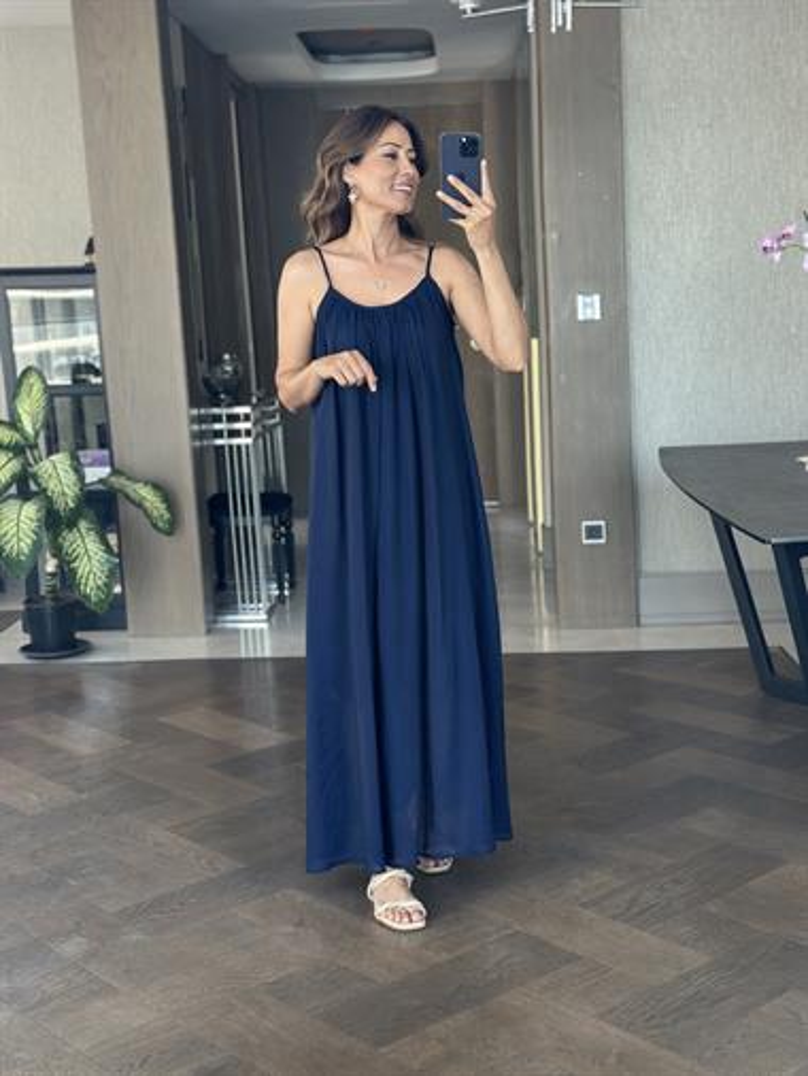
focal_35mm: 48
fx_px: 1493
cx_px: 404
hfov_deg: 30.3
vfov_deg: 39.6
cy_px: 538
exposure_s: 1/60
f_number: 1.78
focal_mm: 6.86
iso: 125
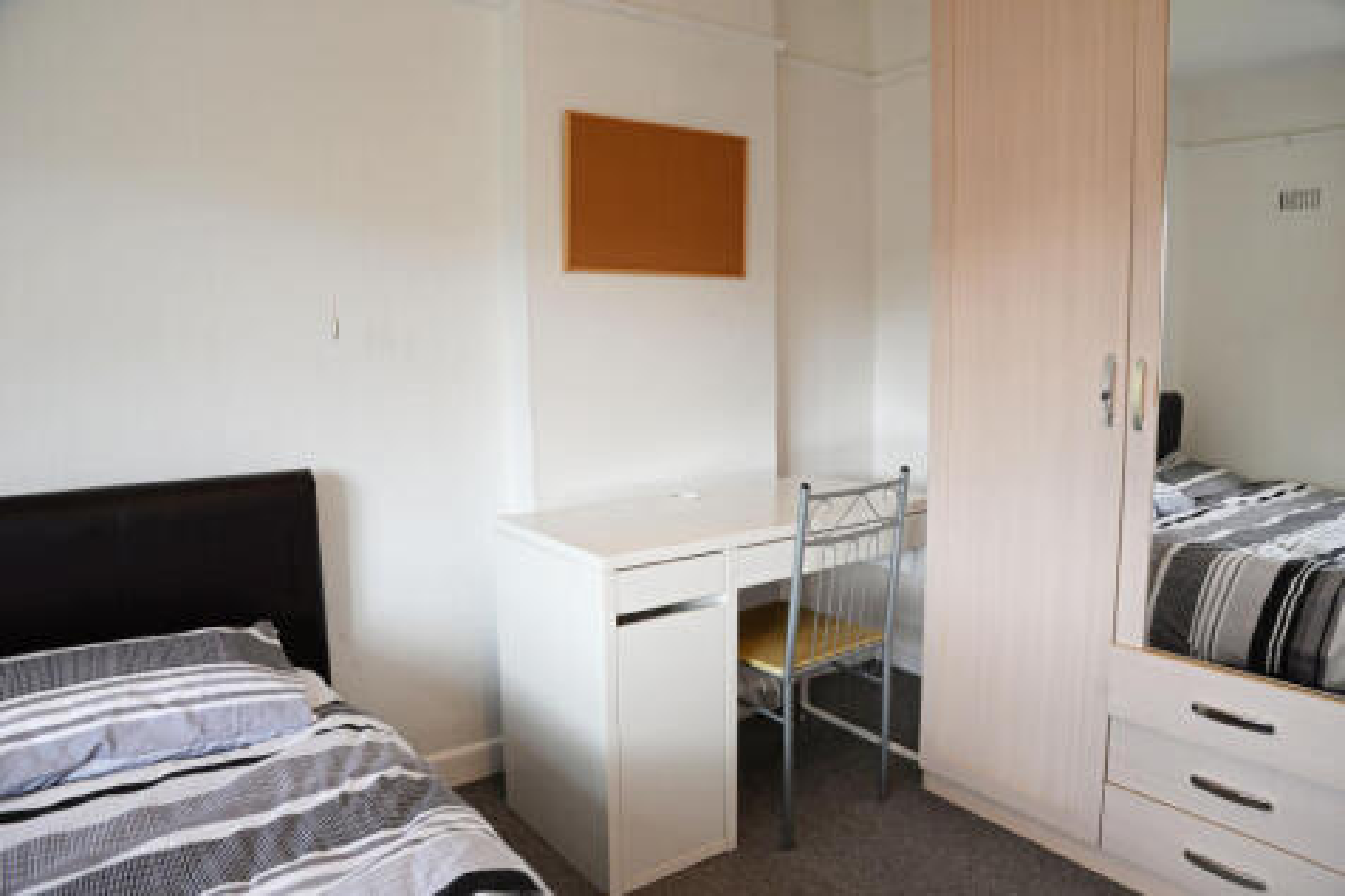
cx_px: 672
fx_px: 896
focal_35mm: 24
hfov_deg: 73.8
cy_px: 448
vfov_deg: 53.1
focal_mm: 24
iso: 320
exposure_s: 1/80
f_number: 5.6
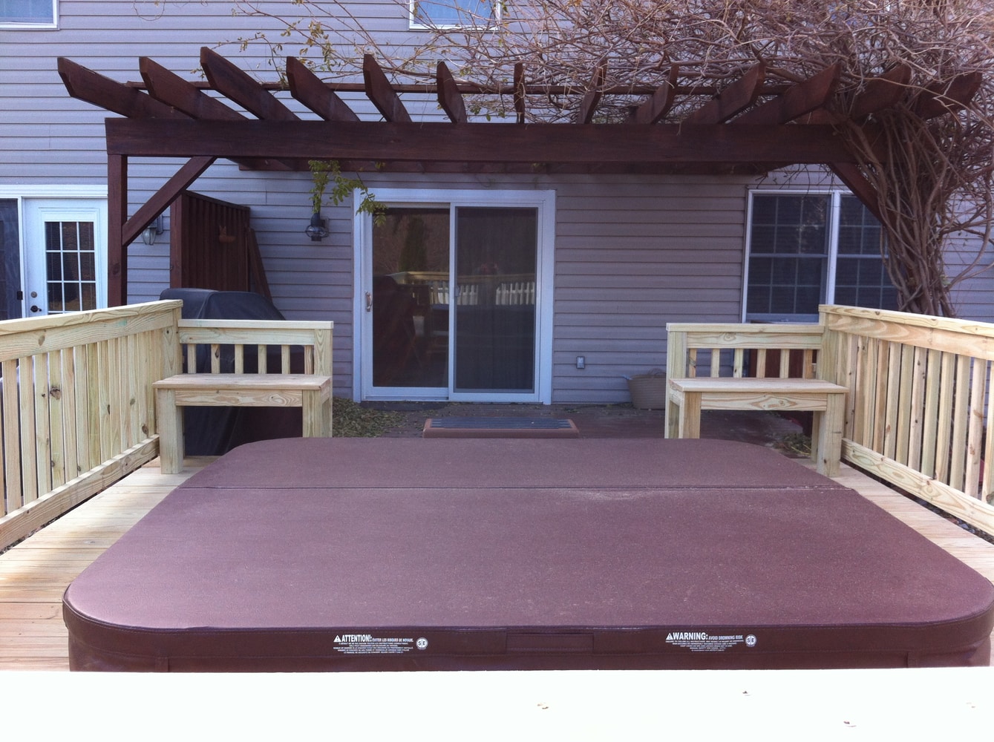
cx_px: 497
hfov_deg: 52.7
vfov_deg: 40.6
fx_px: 1003
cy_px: 371
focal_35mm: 35
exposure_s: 1/124
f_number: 2.8
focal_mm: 3.85
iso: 80
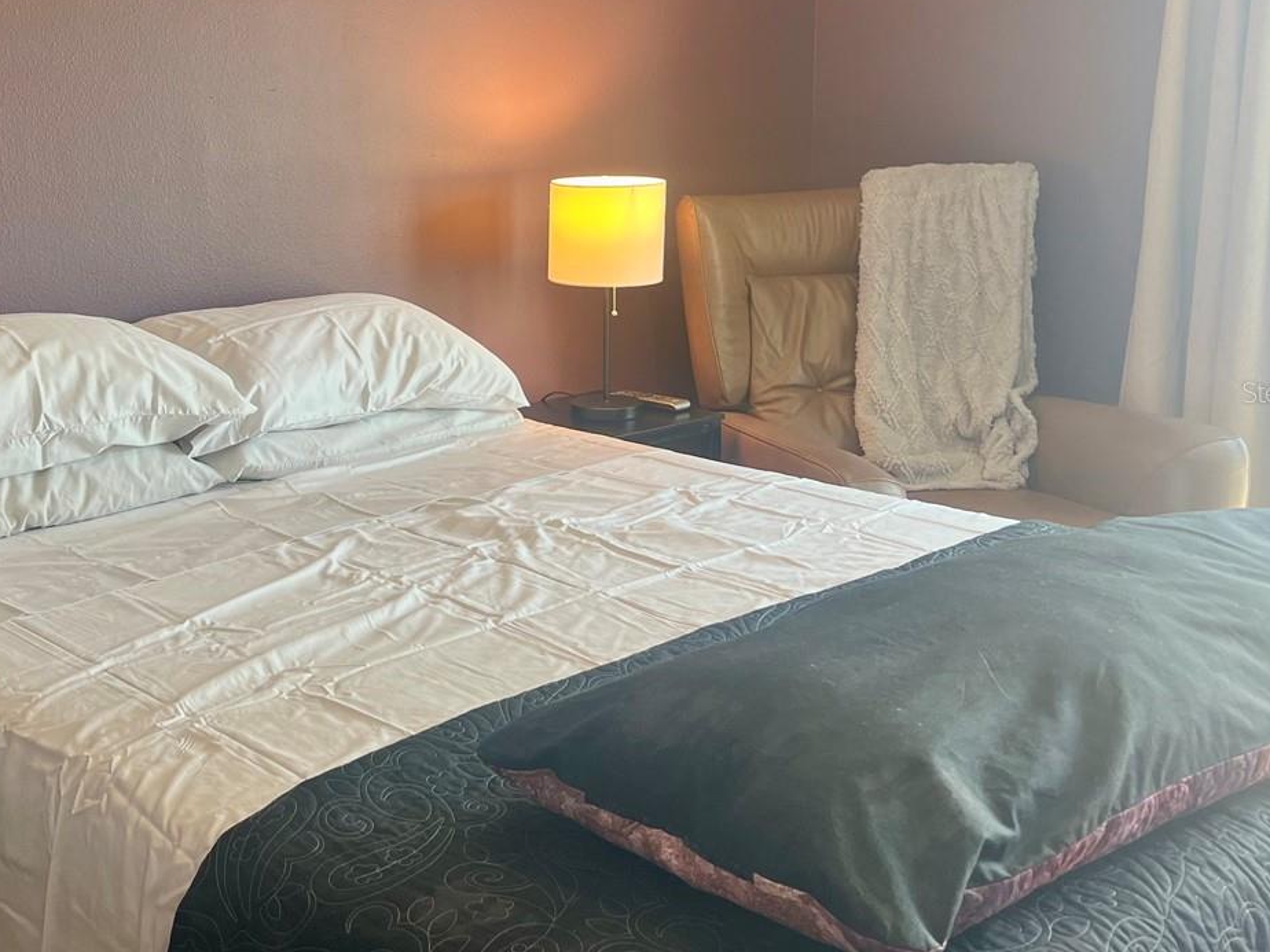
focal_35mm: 45
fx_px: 1651
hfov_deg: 40.5
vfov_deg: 32.1
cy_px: 392
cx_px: 272
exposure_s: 1/60
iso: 80
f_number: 1.5
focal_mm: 5.7
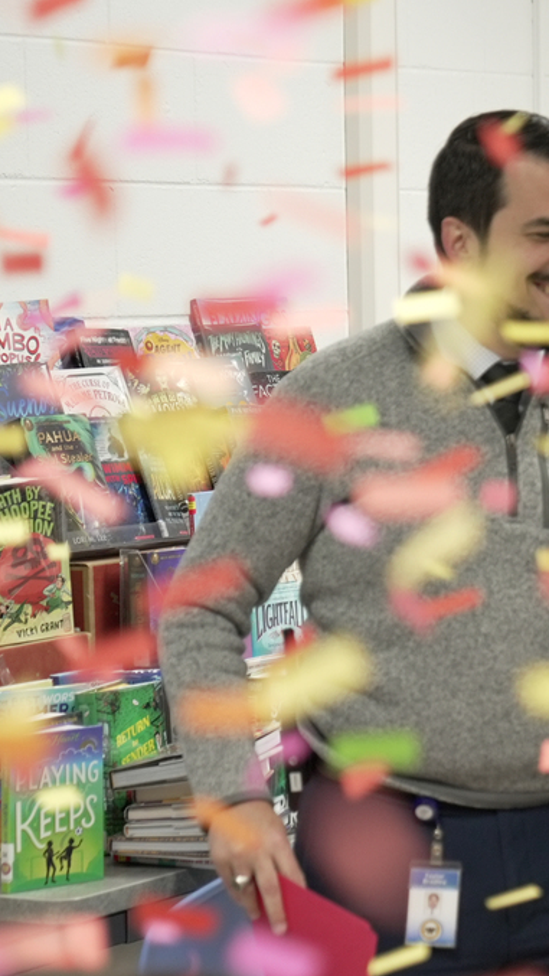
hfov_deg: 10.8
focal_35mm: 111
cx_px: 622
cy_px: 487
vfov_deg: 19.3
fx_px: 2872
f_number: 2.8
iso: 1000
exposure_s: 1/125
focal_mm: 70
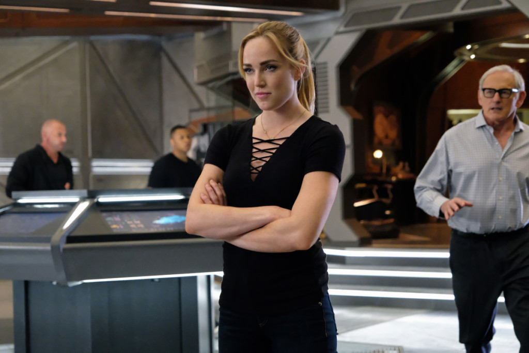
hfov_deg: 32.4
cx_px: 264
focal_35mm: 62
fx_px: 911
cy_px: 176
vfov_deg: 21.9
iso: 12800
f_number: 2.8
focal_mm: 41.4
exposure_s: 1/200
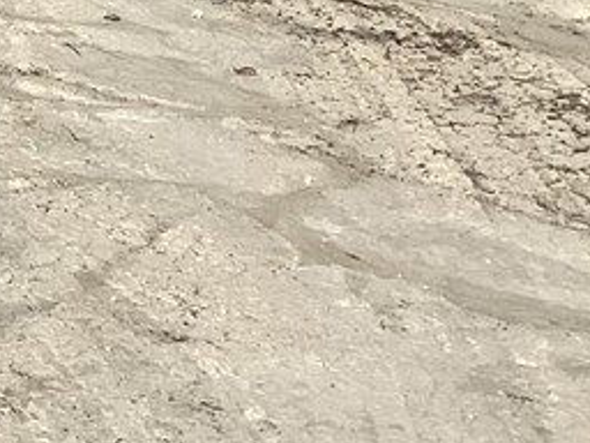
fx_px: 2113
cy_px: -240
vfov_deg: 11.4
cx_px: -214
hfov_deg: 15.0
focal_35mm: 124
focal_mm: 3.3
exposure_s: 1/3546
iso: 25
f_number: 2.4
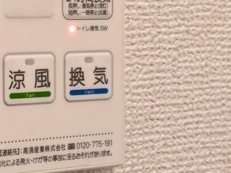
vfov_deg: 9.5
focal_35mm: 156
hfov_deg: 12.5
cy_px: 13
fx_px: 1040
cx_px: -1
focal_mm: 5.43
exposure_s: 1/60
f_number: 1.89
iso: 426
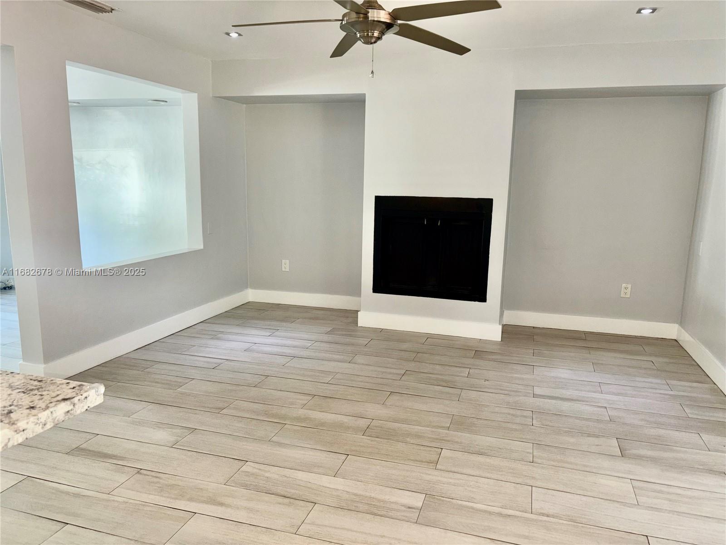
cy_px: 272
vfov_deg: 53.1
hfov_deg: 67.3
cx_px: 363
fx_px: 545
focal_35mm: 26
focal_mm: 5.96
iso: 50
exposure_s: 1/25
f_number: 1.6
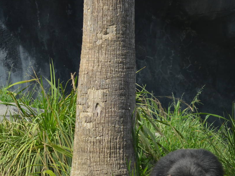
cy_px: 111
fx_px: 1358
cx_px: 3
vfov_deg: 7.4
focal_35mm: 200
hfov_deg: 9.8
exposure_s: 1/500
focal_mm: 70
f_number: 5.6
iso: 400
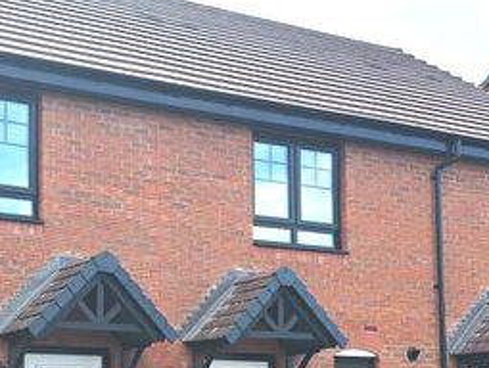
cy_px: 367
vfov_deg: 19.4
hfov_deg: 26.0
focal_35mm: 74
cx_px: 134
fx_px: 1047
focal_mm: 6.12
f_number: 1.9
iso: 50
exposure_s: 1/930
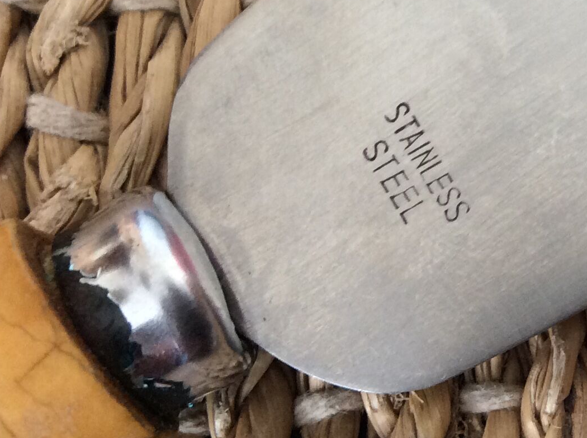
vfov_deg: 18.4
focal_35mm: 79
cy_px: 59
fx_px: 1338
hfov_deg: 23.5
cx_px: 619
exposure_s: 1/24
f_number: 2.4
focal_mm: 3.3
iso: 100
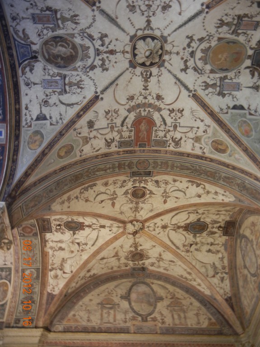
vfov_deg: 60.0
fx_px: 300
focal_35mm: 30
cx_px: 130
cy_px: 174
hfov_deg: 46.8
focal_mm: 5.4
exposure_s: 1/4.3
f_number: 3.5
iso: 200
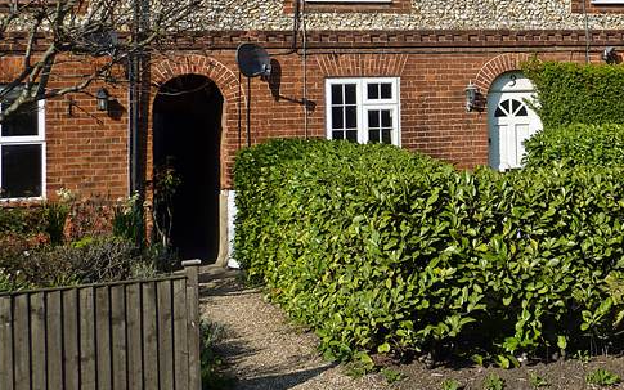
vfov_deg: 18.3
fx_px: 1190
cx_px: 503
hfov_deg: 28.7
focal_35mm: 70
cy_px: 36
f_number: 4.5
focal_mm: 6.5
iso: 80
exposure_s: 1/500
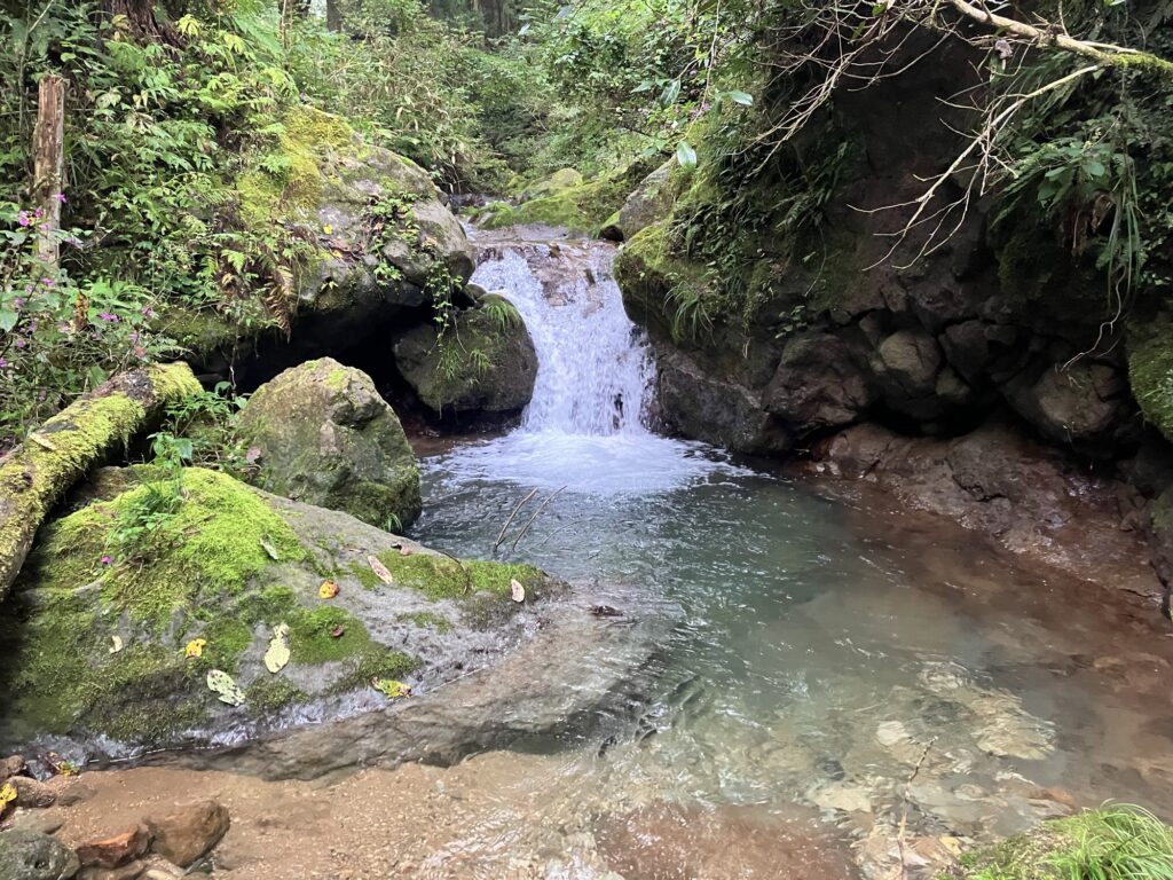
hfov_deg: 63.4
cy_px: 440
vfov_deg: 49.7
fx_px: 949
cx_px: 586
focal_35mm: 28
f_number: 1.8
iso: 320
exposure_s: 1/49
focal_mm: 3.99
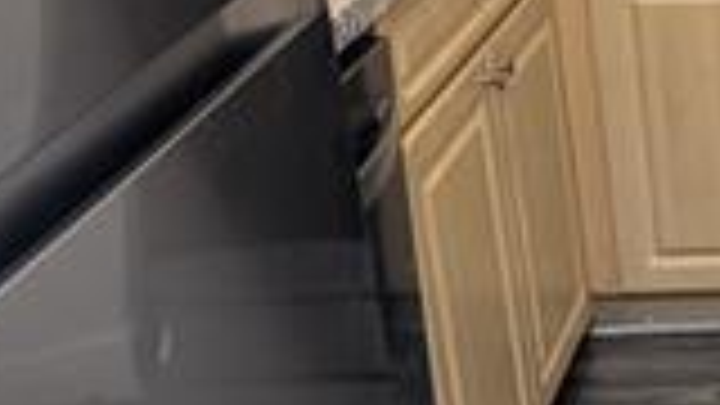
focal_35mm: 98
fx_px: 1871
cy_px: 324
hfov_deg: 19.7
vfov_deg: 12.3
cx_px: 983
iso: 26
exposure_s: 1/50.1
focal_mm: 6.9
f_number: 1.68
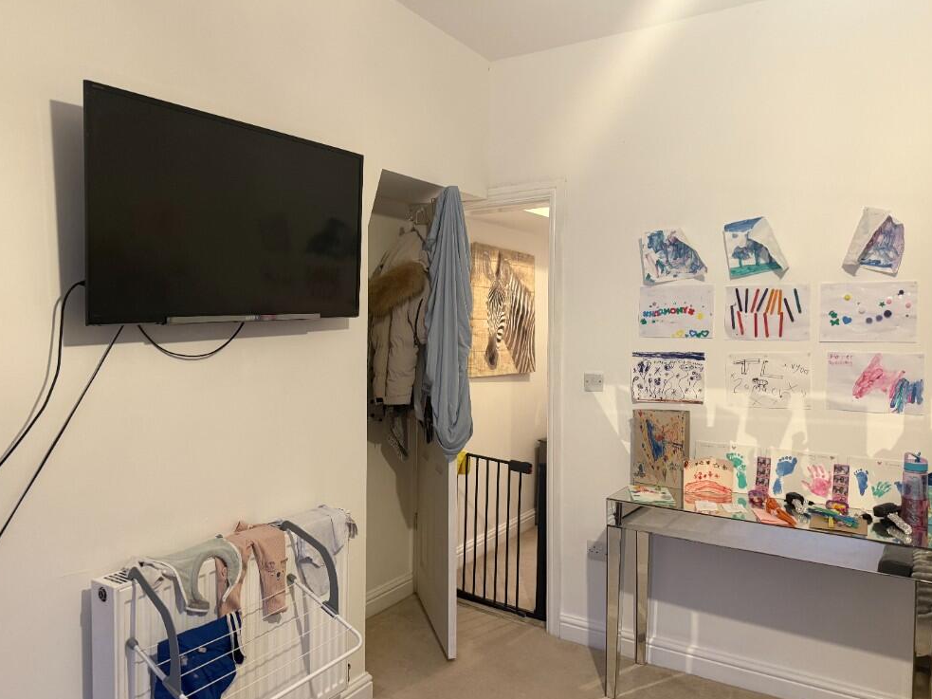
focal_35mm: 25
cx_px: 473
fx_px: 673
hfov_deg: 69.4
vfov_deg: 54.9
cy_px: 357
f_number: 1.78
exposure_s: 1/50
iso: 400
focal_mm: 6.76
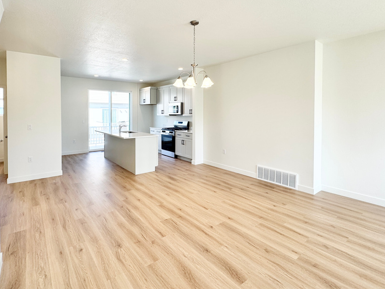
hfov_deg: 87.2
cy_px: 118
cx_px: 166
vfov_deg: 71.0
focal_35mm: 18
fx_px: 200
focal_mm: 2.22
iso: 40
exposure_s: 1/121
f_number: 2.2
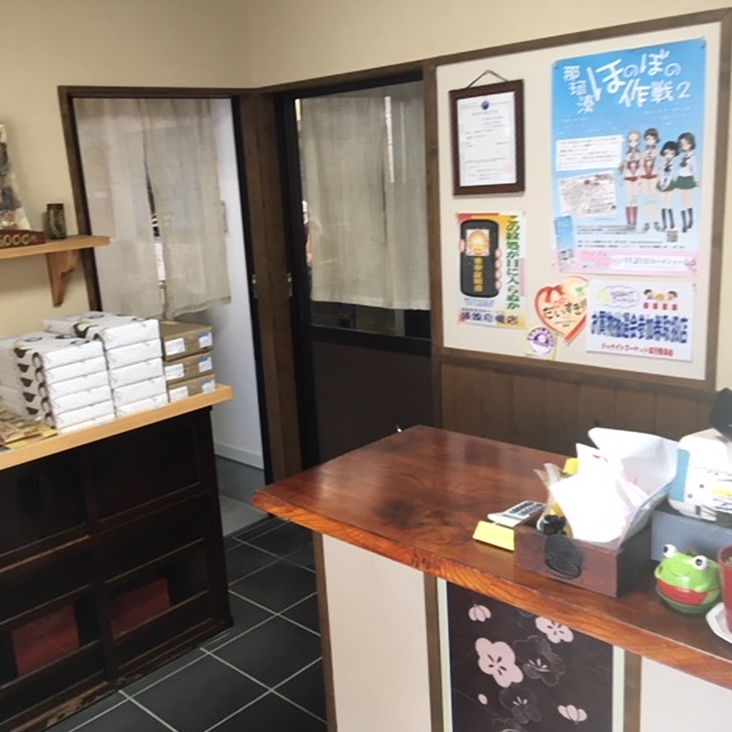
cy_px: 372
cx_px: 302
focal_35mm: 35
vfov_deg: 47.2
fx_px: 837
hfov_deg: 47.0
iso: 50
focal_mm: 4.15
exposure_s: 1/30
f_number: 2.2
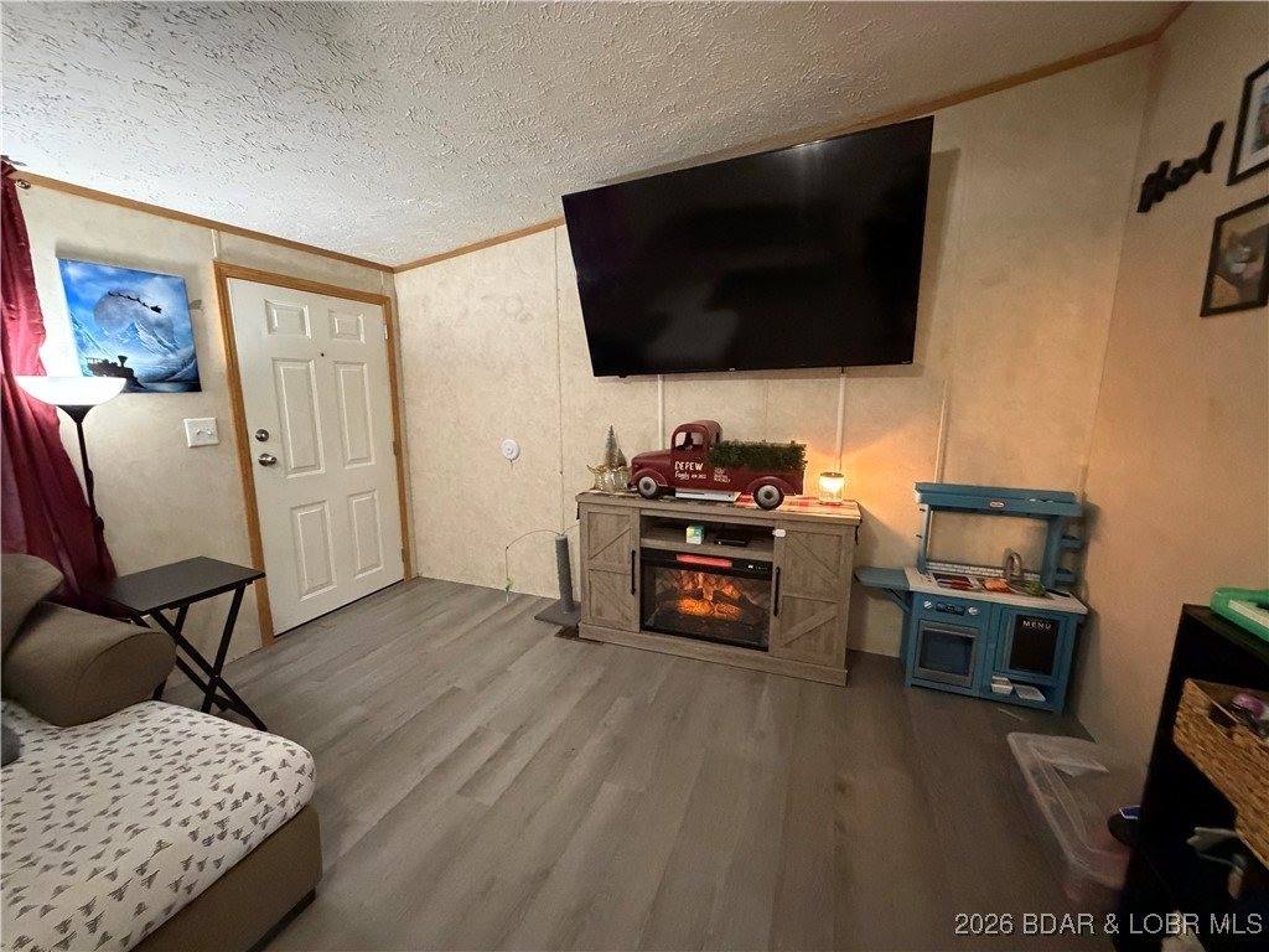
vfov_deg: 85.7
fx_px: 513
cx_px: 634
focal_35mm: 14
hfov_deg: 102.1
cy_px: 476
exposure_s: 1/60
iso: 1250
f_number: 2.2
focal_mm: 2.22
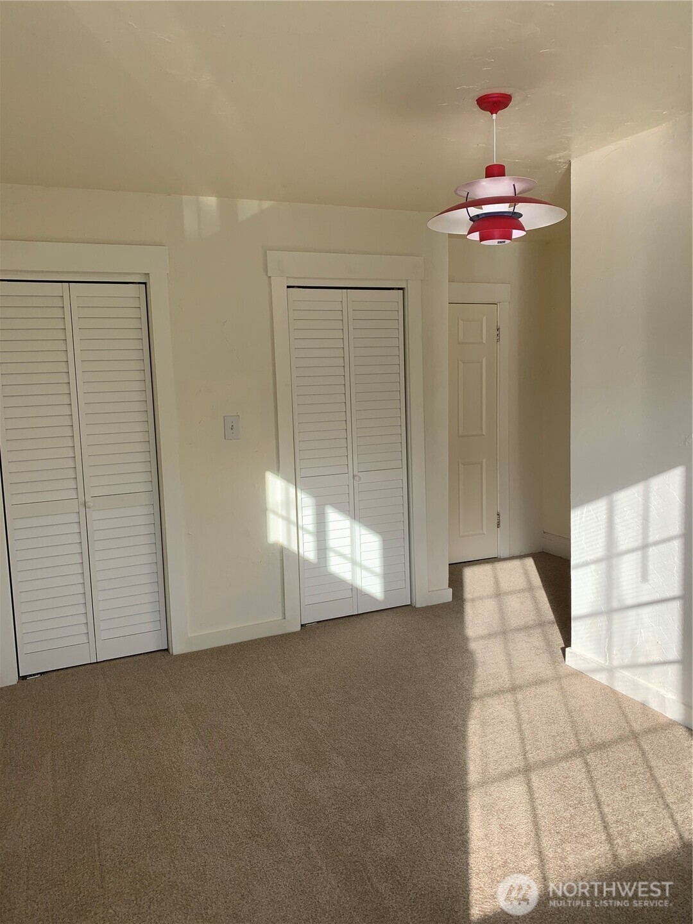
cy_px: 462
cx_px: 346
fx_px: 694
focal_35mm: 26
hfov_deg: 53.1
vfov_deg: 67.3
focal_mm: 4.25
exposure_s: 1/587
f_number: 1.8
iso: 25
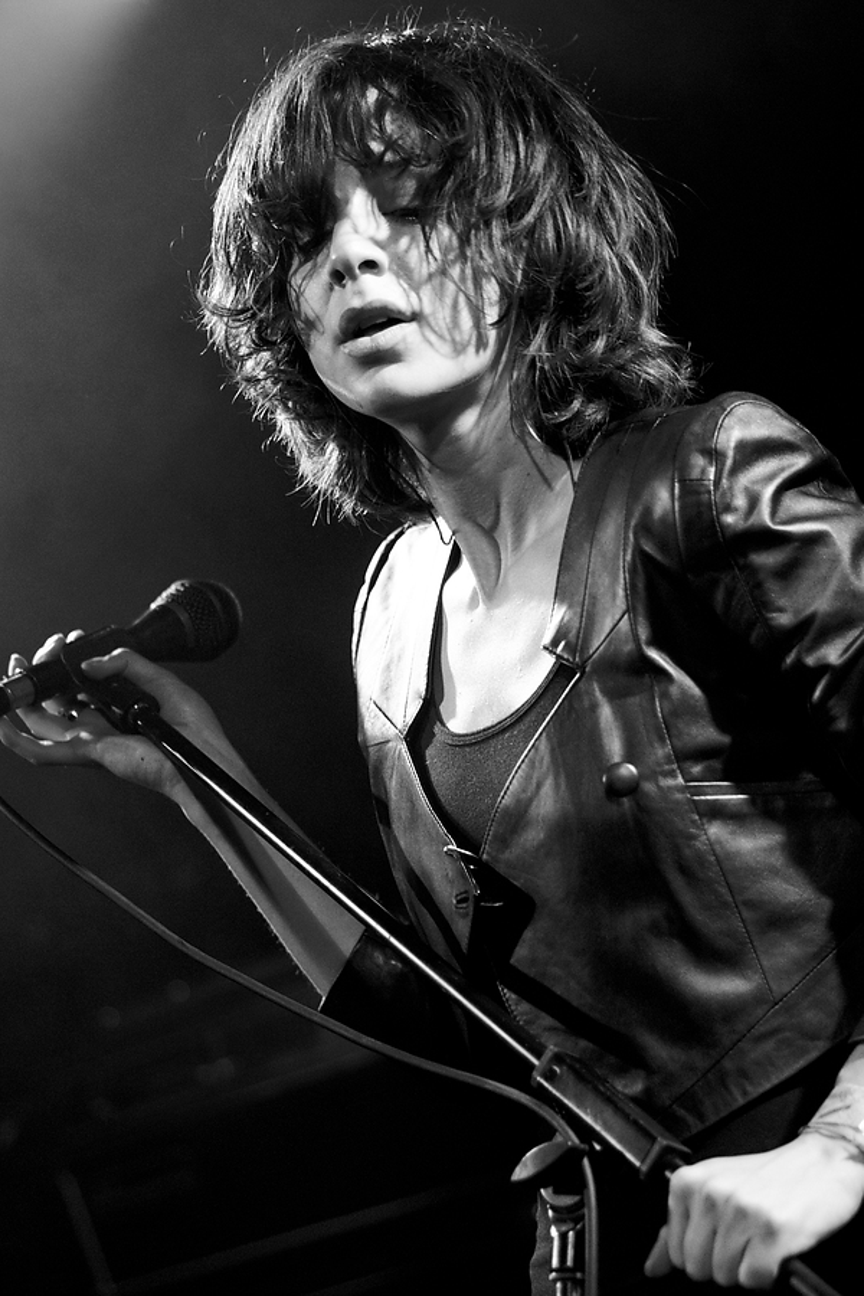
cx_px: 432
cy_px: 648
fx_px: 5400
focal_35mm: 150
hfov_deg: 9.1
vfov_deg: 13.7
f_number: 2.8
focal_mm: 100
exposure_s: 1/250
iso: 500
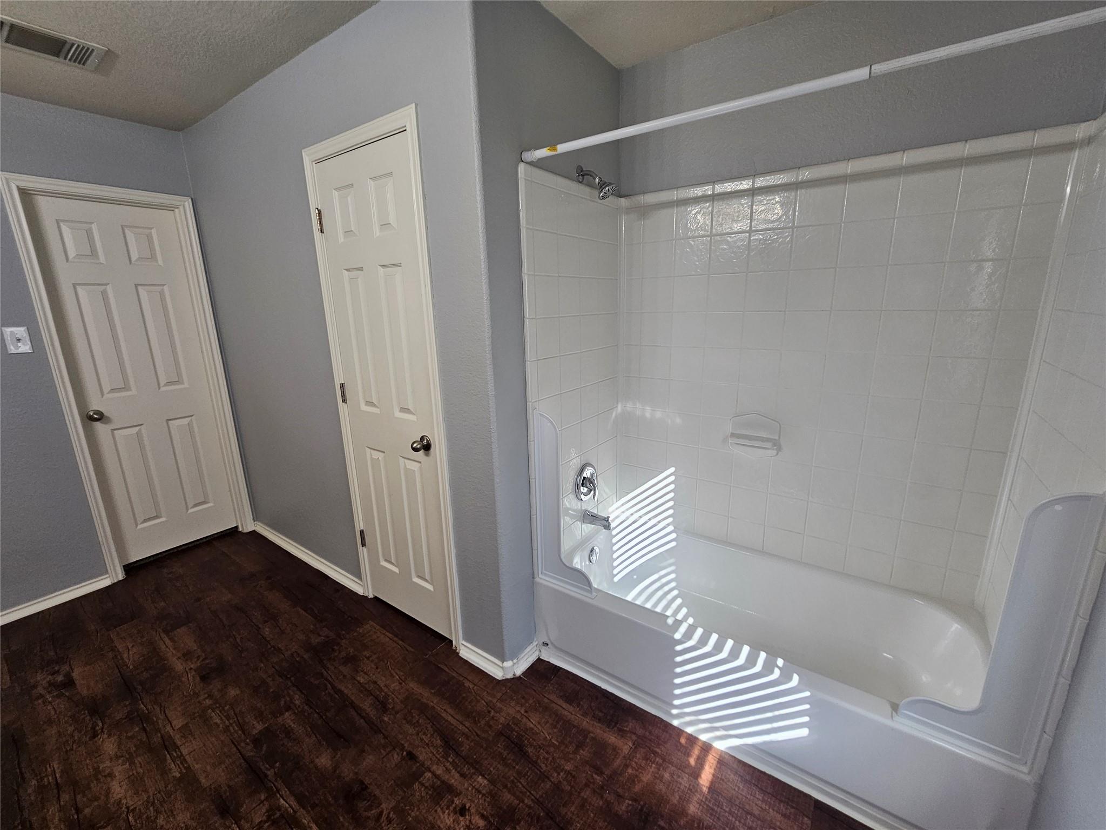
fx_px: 415
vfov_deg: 89.9
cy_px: 415
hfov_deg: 106.2
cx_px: 553
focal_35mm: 13
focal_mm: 2.2
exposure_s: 1/60
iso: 80
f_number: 2.2
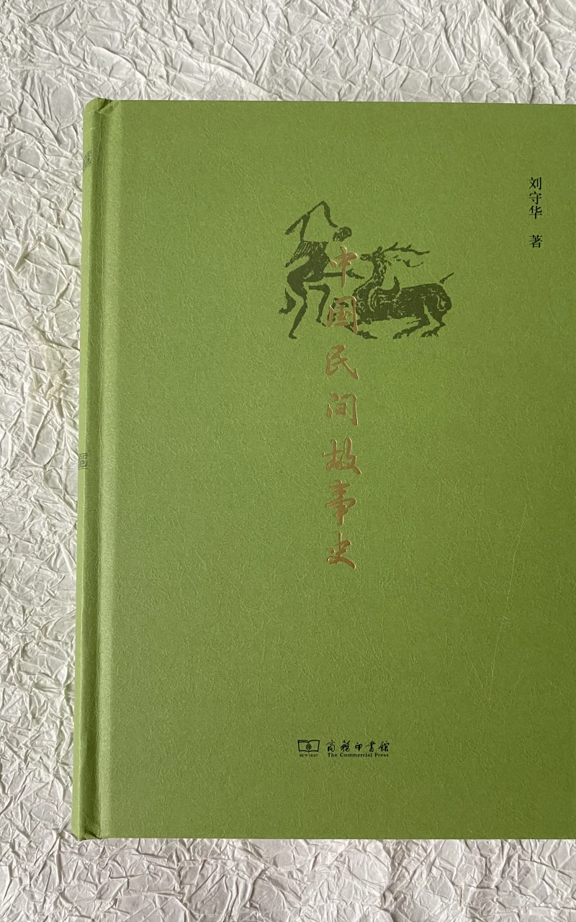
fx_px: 779
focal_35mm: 31
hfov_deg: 40.5
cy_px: 478
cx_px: 336
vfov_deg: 61.2
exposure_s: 1/99
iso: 125
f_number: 1.8
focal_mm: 4.25
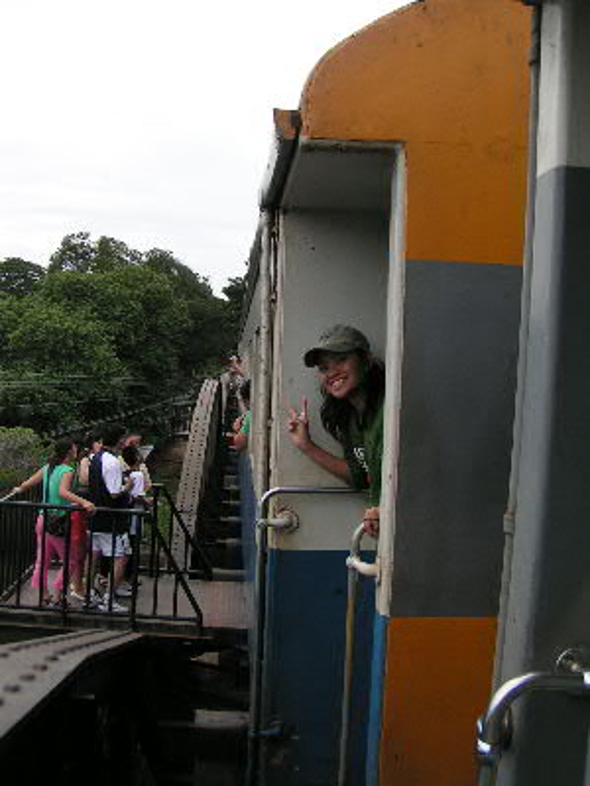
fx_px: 864
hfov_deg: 37.7
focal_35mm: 38
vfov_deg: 49.0
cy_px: 393
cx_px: 295
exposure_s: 1/80
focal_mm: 5.8
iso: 50
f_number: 4
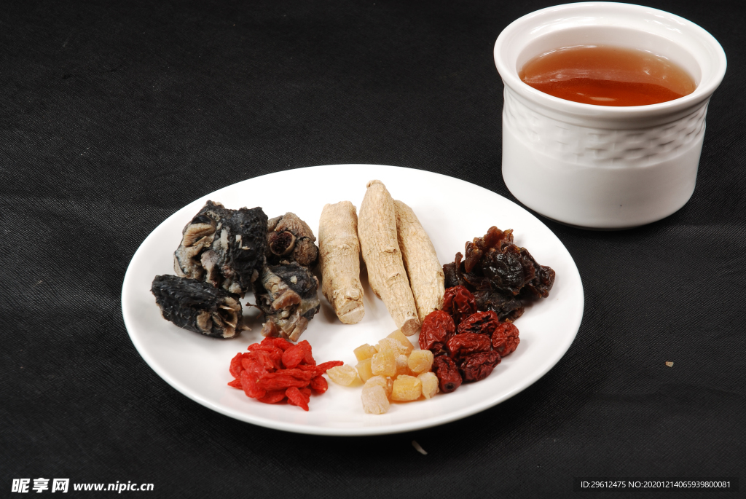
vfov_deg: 13.1
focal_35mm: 105
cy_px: 250
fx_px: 2178
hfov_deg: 19.4
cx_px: 373
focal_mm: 70
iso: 100
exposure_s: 1/125
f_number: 14
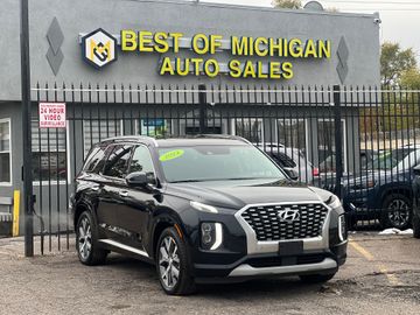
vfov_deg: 19.1
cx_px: 210
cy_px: 158
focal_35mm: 77
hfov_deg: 25.3
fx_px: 934
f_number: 2.8
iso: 40
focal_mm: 9
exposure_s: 1/121
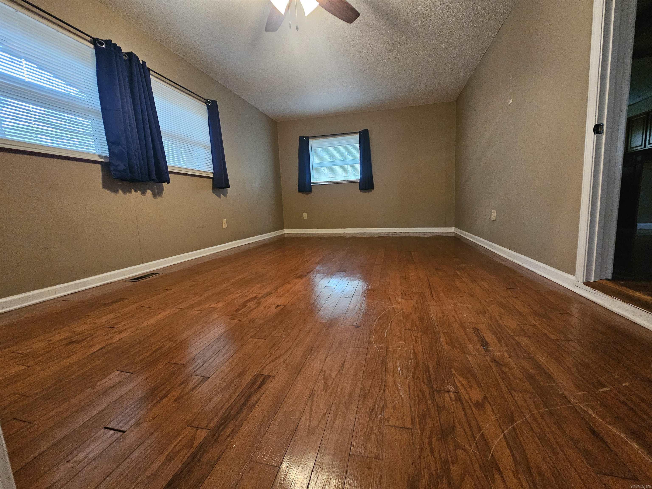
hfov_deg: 106.2
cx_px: 326
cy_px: 244
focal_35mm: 13
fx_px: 245
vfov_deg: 89.9
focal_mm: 2.2
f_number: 2.2
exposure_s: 1/24
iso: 640
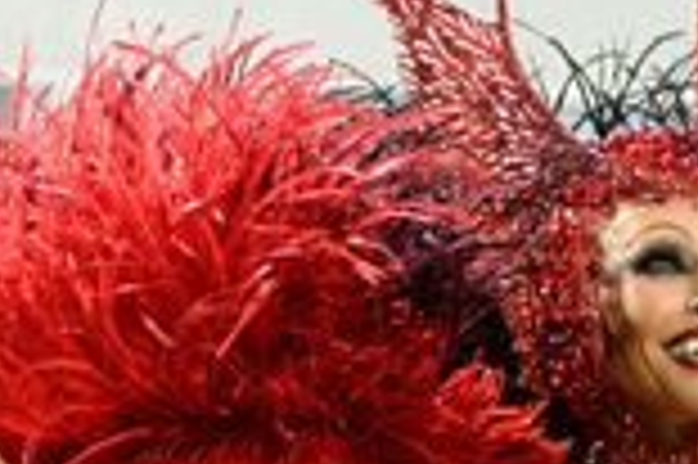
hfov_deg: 7.9
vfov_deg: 5.2
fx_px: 5074
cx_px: 288
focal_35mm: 262
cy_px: 628
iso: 2500
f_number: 2.8
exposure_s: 1/250
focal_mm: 70
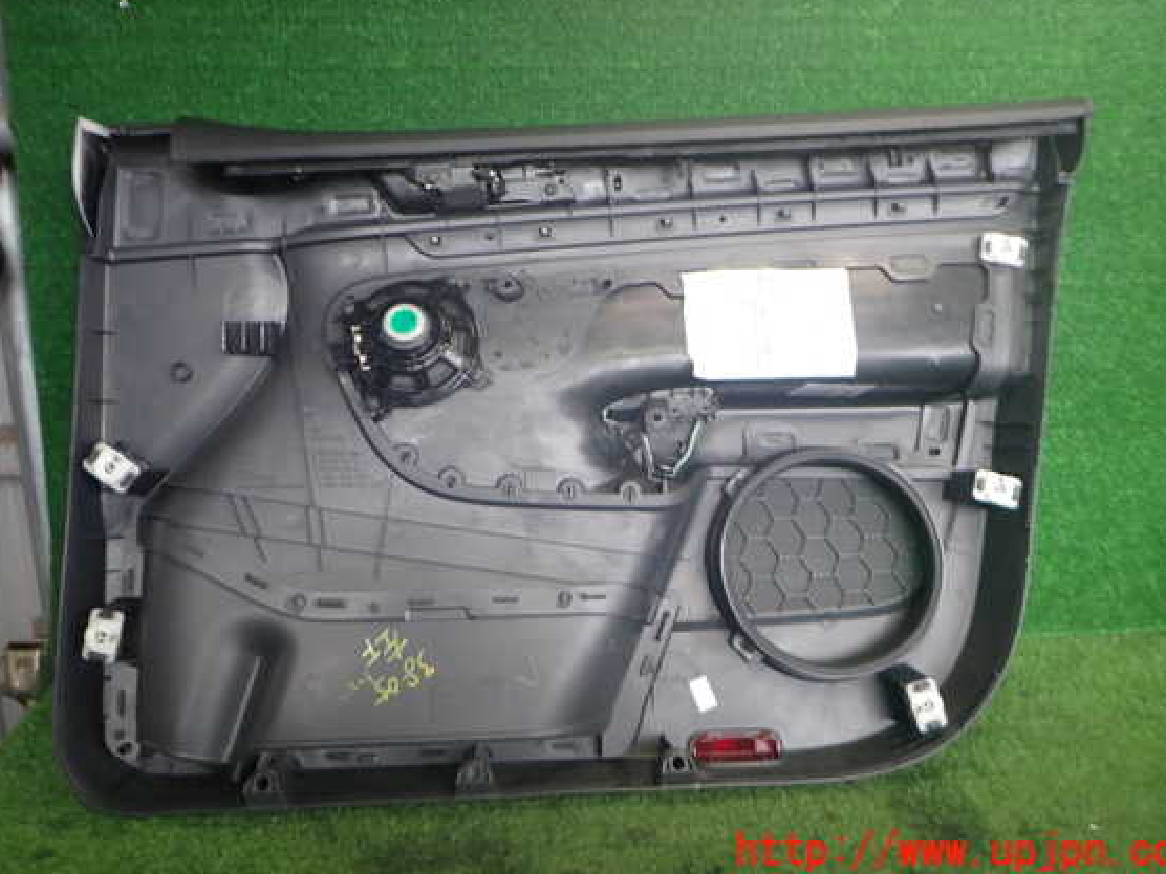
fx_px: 909
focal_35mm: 27
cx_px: 581
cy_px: 407
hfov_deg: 65.3
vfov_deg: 51.3
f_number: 2
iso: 200
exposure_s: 1/60
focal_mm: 4.5
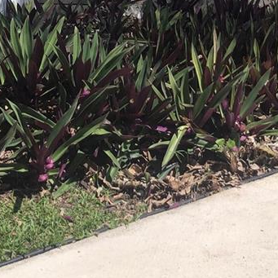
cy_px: -77
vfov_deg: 18.6
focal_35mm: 87
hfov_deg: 19.9
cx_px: 163
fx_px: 790
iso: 20
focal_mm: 3.99
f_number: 1.8
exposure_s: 1/2558
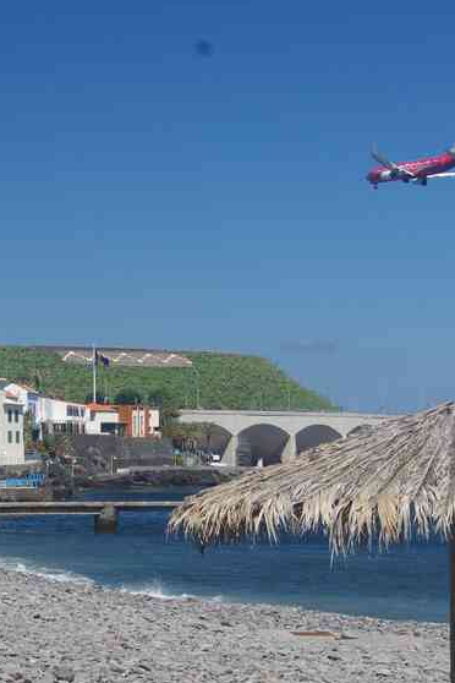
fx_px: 1934
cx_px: 147
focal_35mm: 102
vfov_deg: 20.0
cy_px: 373
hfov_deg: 13.4
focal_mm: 38
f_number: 11
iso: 200
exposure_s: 1/125
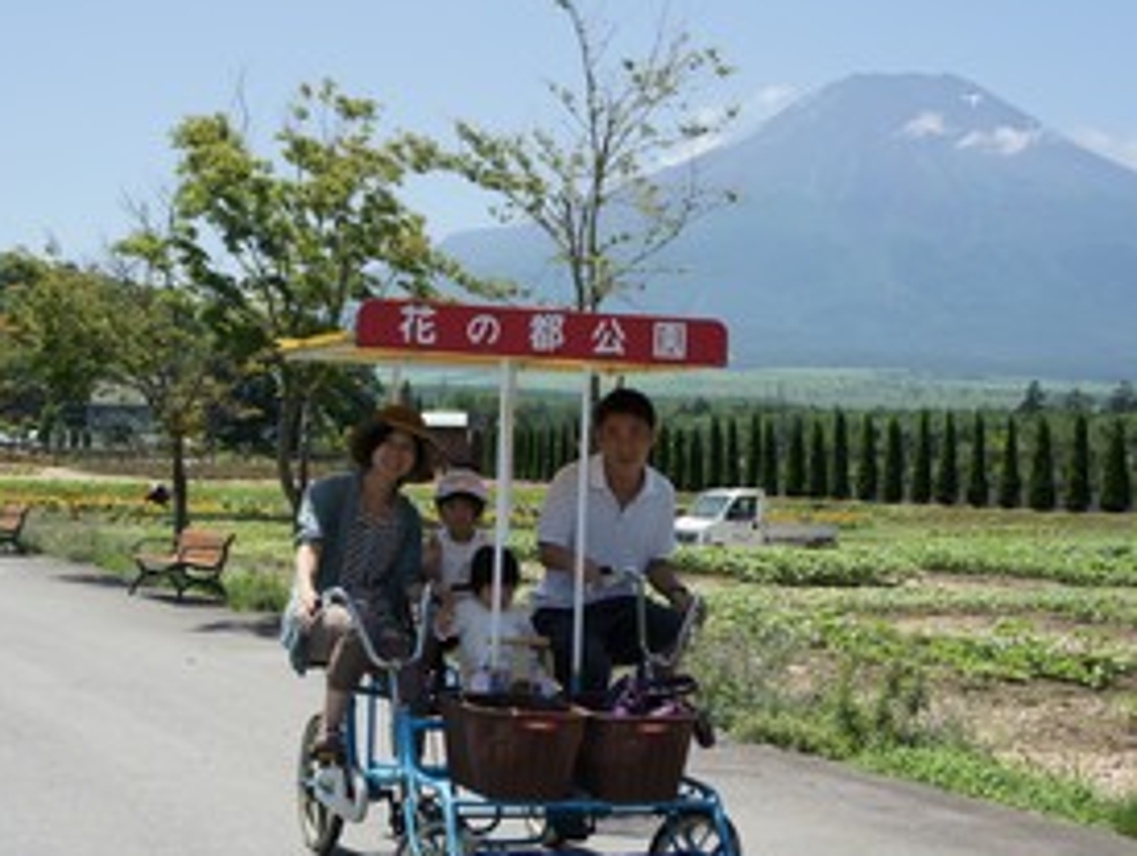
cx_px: 513
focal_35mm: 61
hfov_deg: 31.8
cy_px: 500
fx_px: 1996
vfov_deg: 24.2
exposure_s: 1/400
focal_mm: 29
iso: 200
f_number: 8
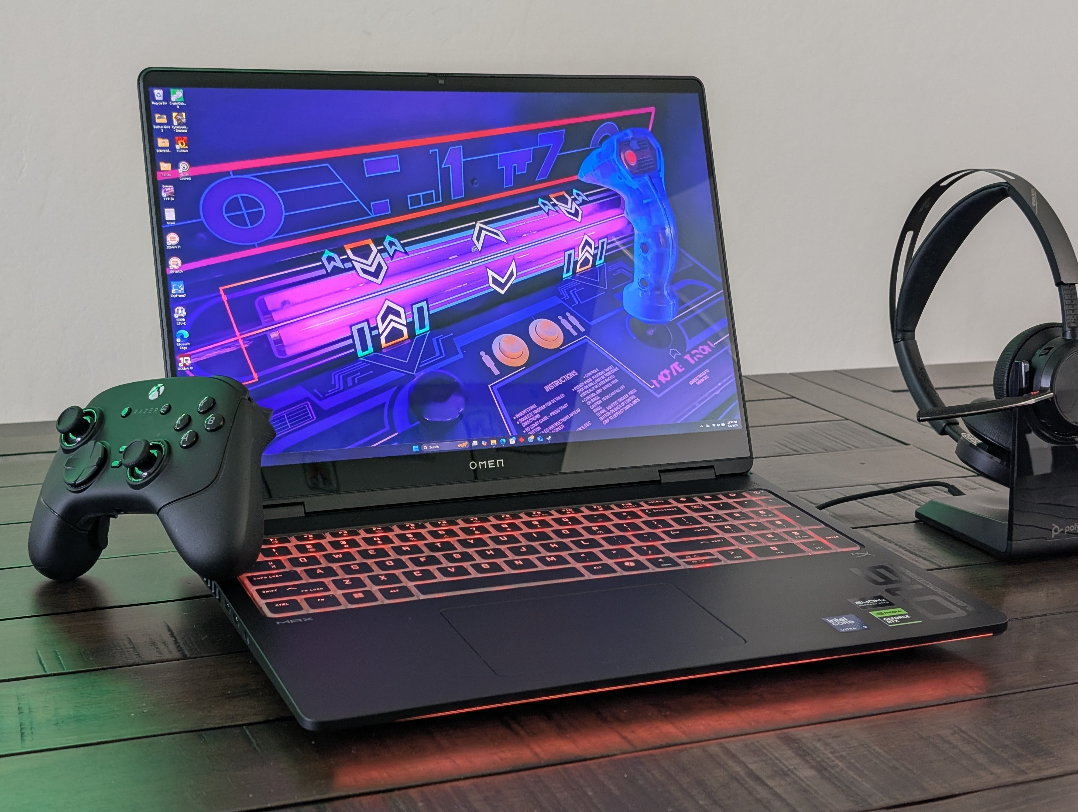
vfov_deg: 29.2
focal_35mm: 50
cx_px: 547
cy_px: 407
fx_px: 1559
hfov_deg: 38.1
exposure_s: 1/76.8
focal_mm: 6.9
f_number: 1.68
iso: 57
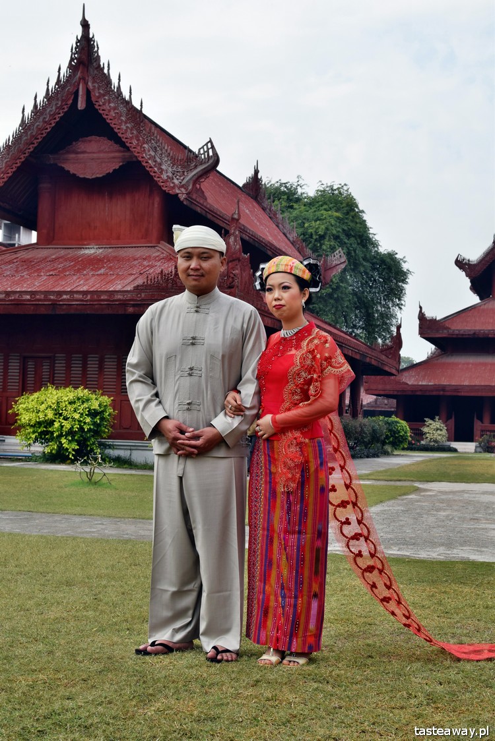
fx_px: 1082
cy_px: 370
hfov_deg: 25.8
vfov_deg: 37.8
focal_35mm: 52
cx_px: 248
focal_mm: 35
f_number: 9
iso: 200
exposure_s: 1/320
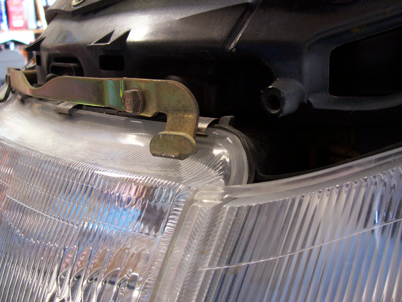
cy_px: 151
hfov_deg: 54.0
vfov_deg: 41.8
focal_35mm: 34
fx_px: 395
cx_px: 201
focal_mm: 5.6
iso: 160
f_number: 2.7
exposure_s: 1/12.7
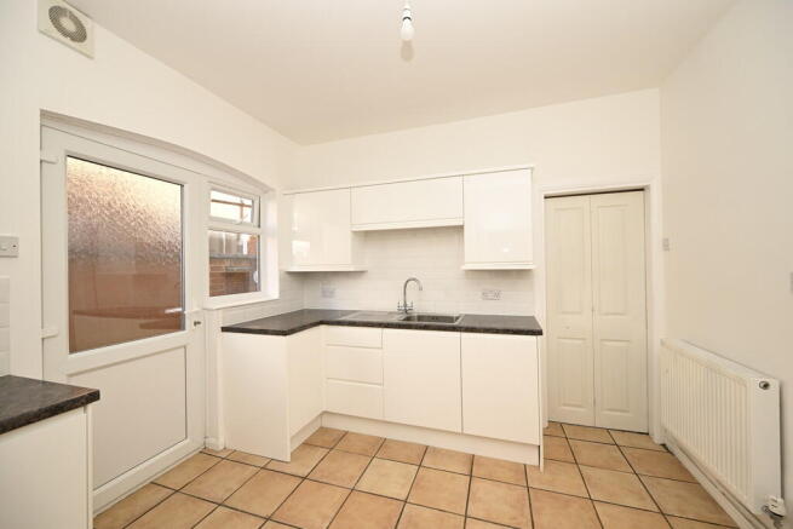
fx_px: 308
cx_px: 396
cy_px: 264
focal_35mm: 14
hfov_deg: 104.2
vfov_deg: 81.2
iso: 400
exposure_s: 1/125
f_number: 6.3
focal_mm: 14
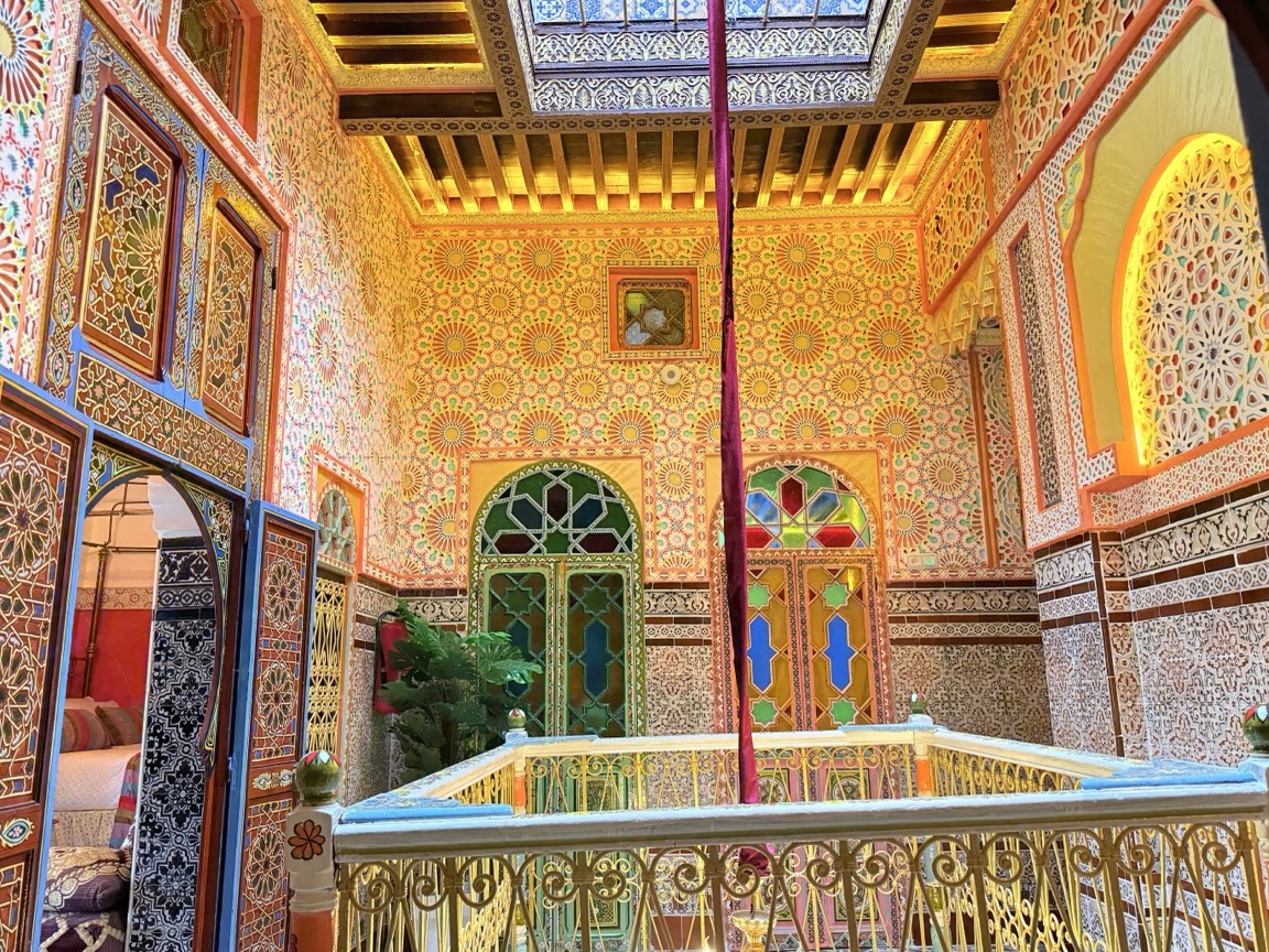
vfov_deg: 54.9
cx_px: 654
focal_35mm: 25
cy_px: 489
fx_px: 916
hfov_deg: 69.4
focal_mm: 6.76
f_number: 1.78
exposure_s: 1/100
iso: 400
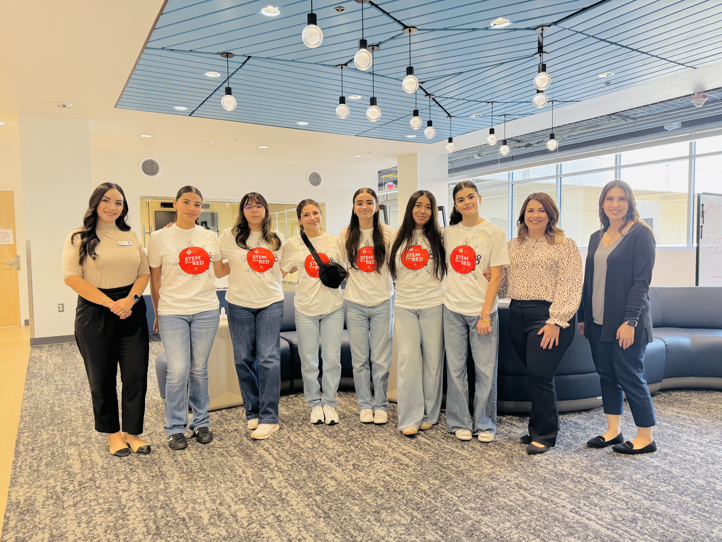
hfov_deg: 71.6
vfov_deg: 56.8
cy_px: 271
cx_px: 361
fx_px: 501
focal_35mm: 24
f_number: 1.78
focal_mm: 6.76
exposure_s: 1/60
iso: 125
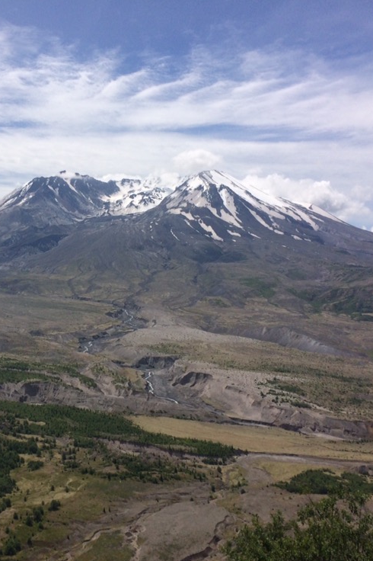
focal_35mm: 41
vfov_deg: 47.4
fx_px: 638
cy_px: 284
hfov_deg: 32.2
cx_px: 115
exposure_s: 1/6849
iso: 32
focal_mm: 4.15
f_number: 2.2
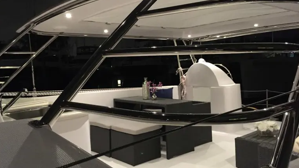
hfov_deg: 59.5
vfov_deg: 35.6
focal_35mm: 33
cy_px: 76
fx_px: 262
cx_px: 144
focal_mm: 4.15
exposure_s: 1/17
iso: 400
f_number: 2.2
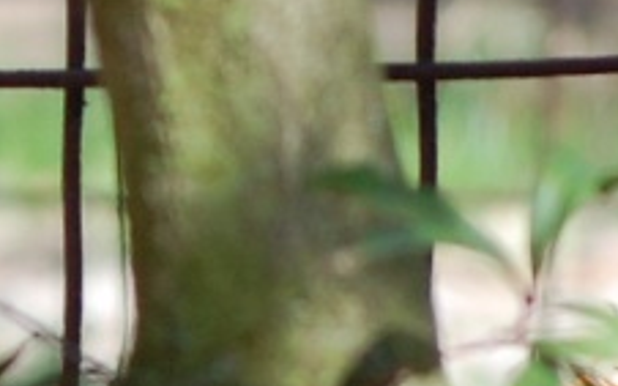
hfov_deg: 1.7
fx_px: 21127
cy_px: 261
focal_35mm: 1255
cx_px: -246
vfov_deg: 1.0
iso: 400
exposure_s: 1/400
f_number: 5
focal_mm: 116
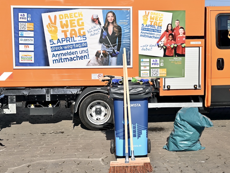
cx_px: 125
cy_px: 87
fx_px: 438
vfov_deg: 22.2
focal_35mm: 66
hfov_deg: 29.4
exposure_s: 1/125
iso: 100
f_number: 13
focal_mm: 60
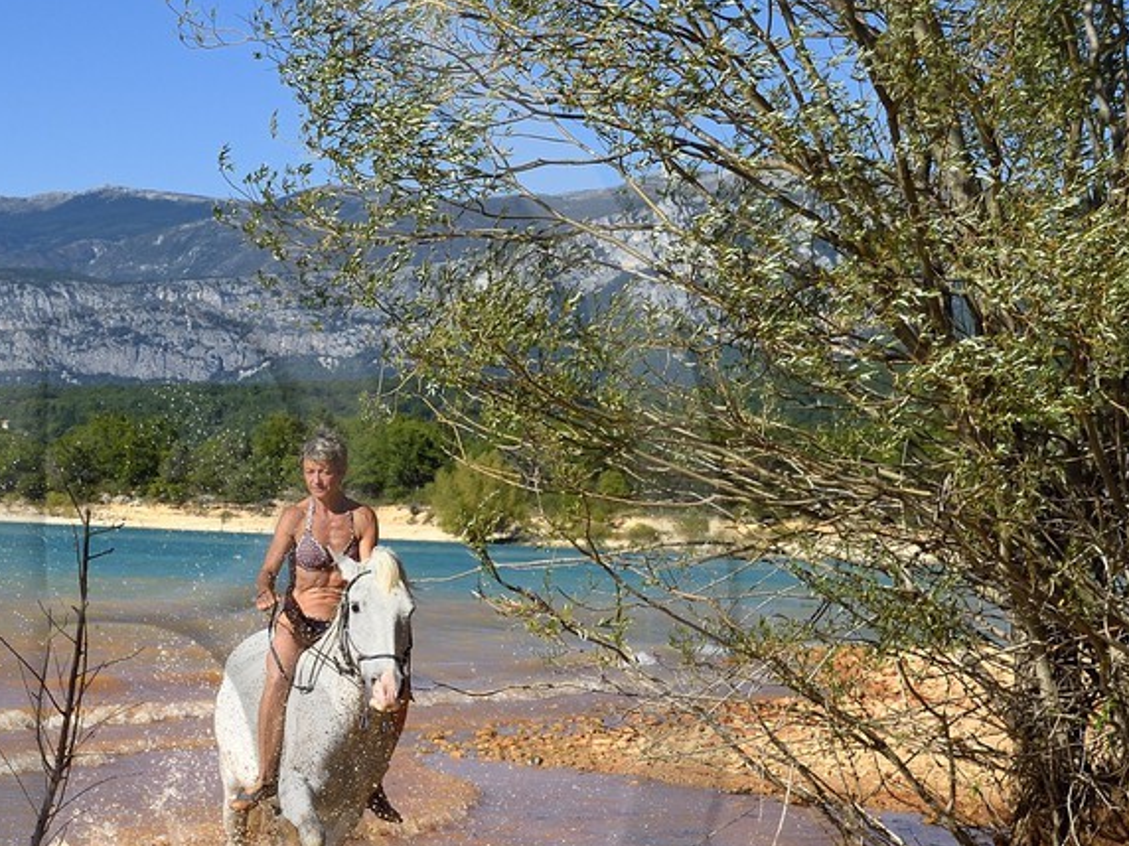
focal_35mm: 113
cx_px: -87
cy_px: 623
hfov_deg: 16.9
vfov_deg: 13.1
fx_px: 3685
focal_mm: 42
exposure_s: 1/800
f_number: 10
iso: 400
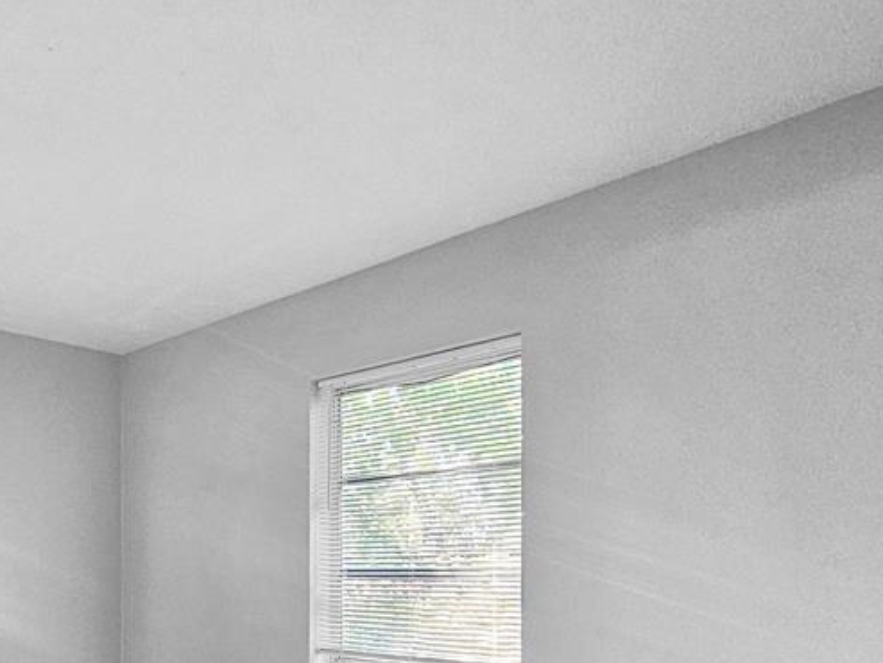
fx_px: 689
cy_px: 582
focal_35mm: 27
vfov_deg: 46.9
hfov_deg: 59.6
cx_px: 163
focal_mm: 2.2
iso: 320
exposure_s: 1/30
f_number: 2.2
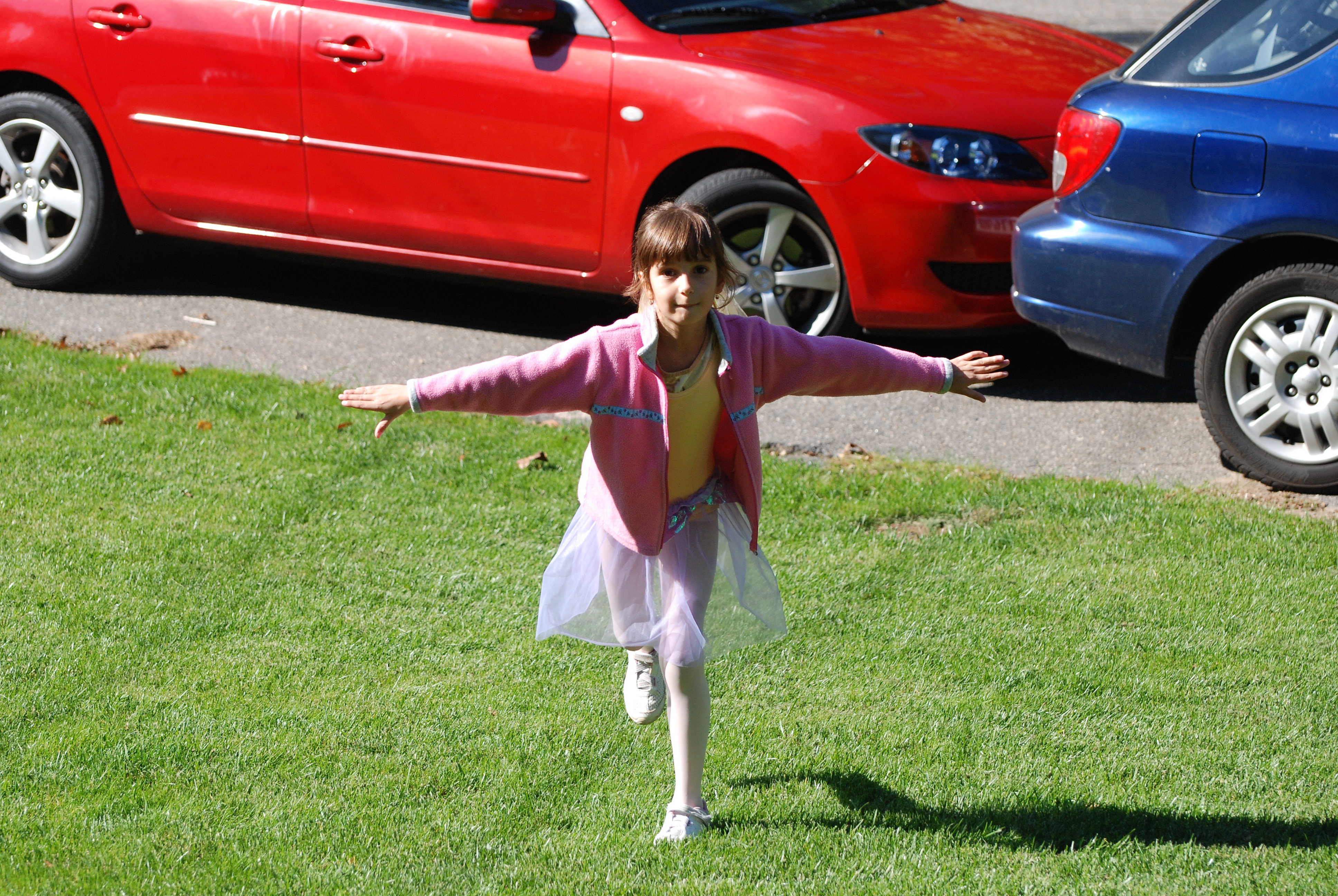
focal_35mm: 142
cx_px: 669
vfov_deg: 9.7
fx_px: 5303
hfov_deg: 14.4
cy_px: 448
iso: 400
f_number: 4.8
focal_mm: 95
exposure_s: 1/1000
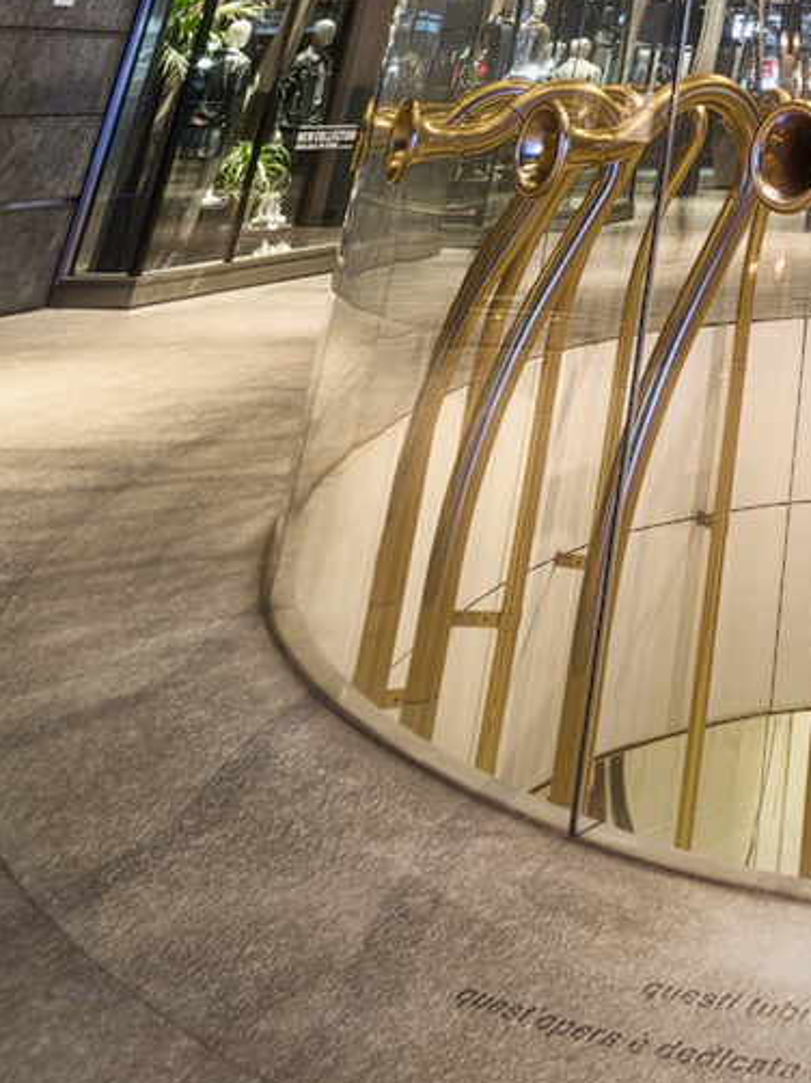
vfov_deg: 26.8
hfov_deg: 26.2
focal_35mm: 44
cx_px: 1142
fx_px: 1376
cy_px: -621
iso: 100
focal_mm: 14
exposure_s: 2.5
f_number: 11
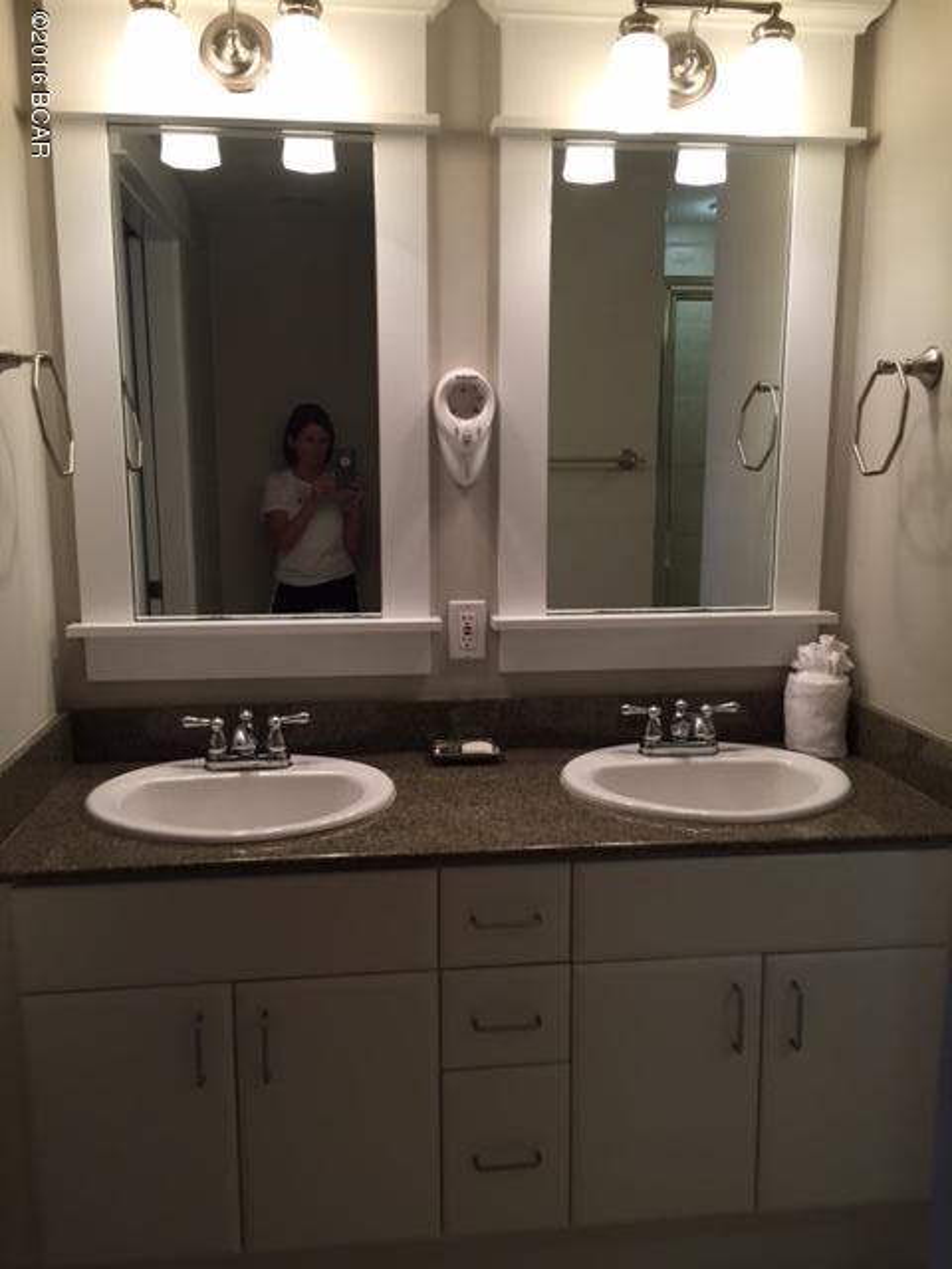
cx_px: 476
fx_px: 1063
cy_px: 634
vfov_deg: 61.7
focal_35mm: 29
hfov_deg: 48.2
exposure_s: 1/30
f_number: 2.2
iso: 50
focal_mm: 4.15
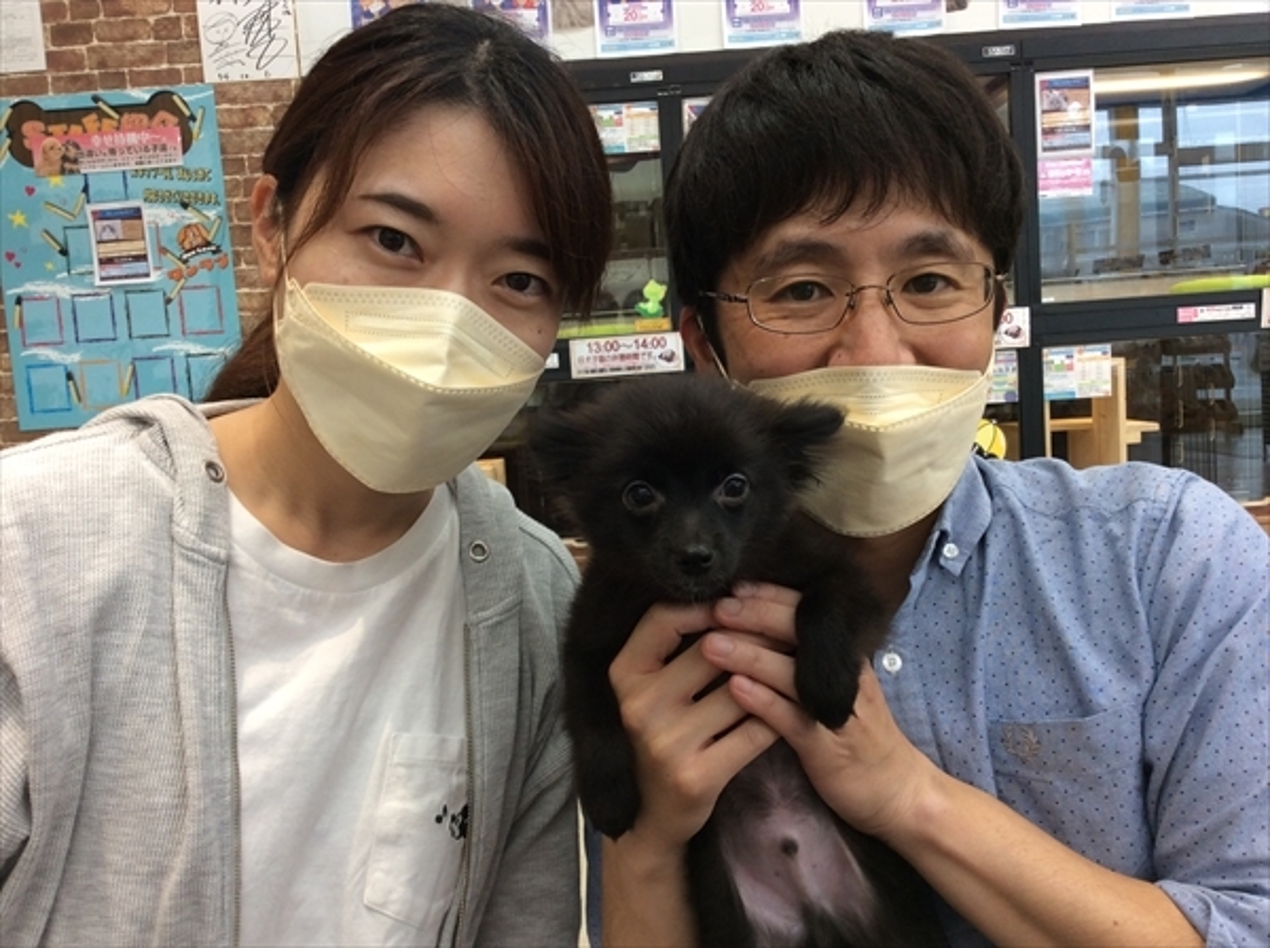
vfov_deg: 44.0
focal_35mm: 32
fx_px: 1172
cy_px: 474
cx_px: 635
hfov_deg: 56.9
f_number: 2.4
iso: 40
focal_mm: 3.3
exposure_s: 1/30
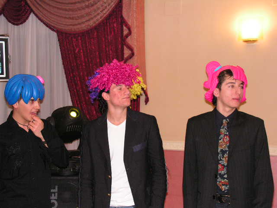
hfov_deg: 34.9
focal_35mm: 55
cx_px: 138
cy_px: 104
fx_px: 440
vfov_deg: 26.6
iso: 200
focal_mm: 9.2
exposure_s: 1/60
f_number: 3.2
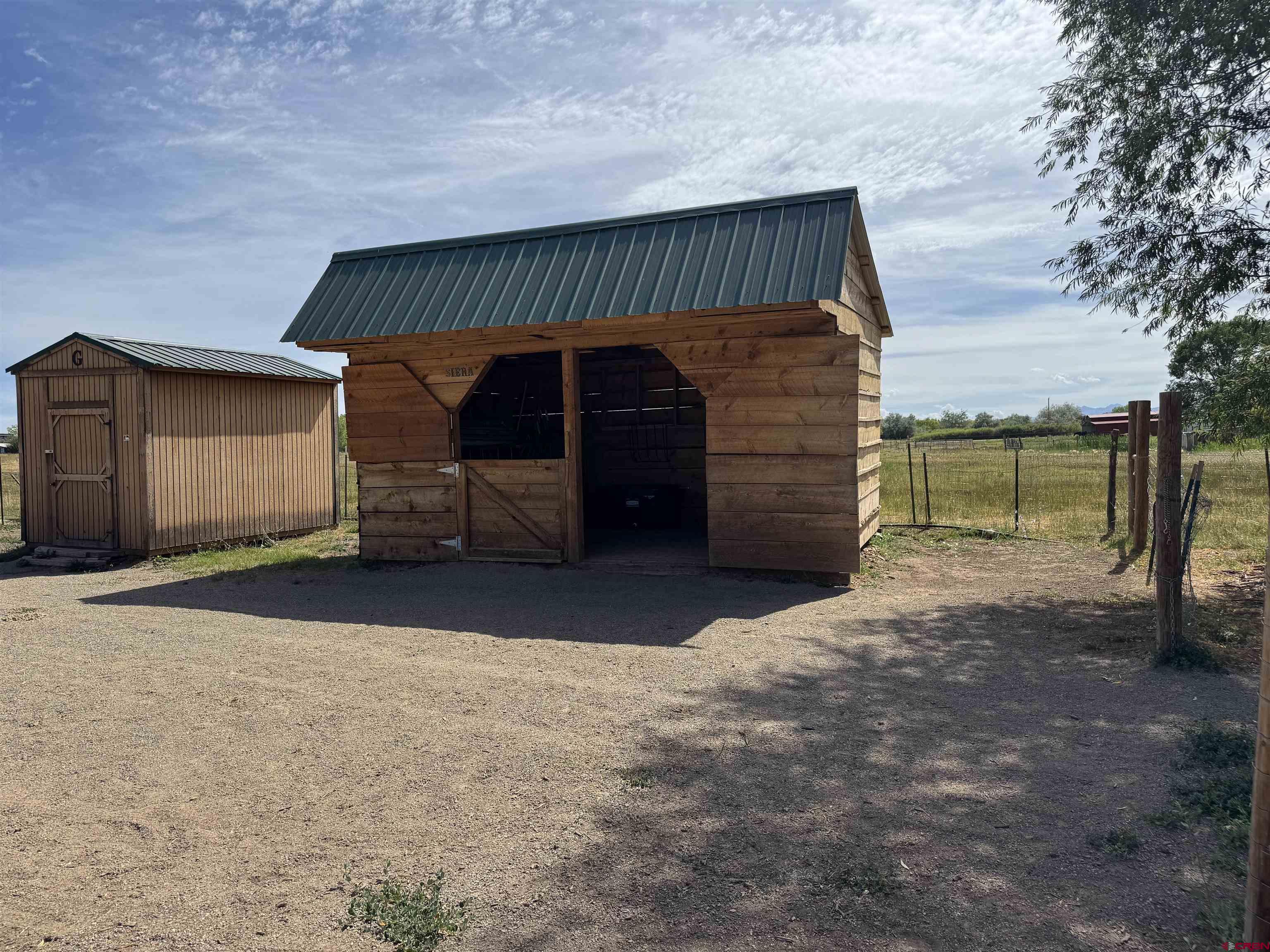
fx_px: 881
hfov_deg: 71.6
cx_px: 635
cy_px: 476
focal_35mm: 24
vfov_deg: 56.8
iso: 80
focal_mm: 6.76
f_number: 1.78
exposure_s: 1/6410
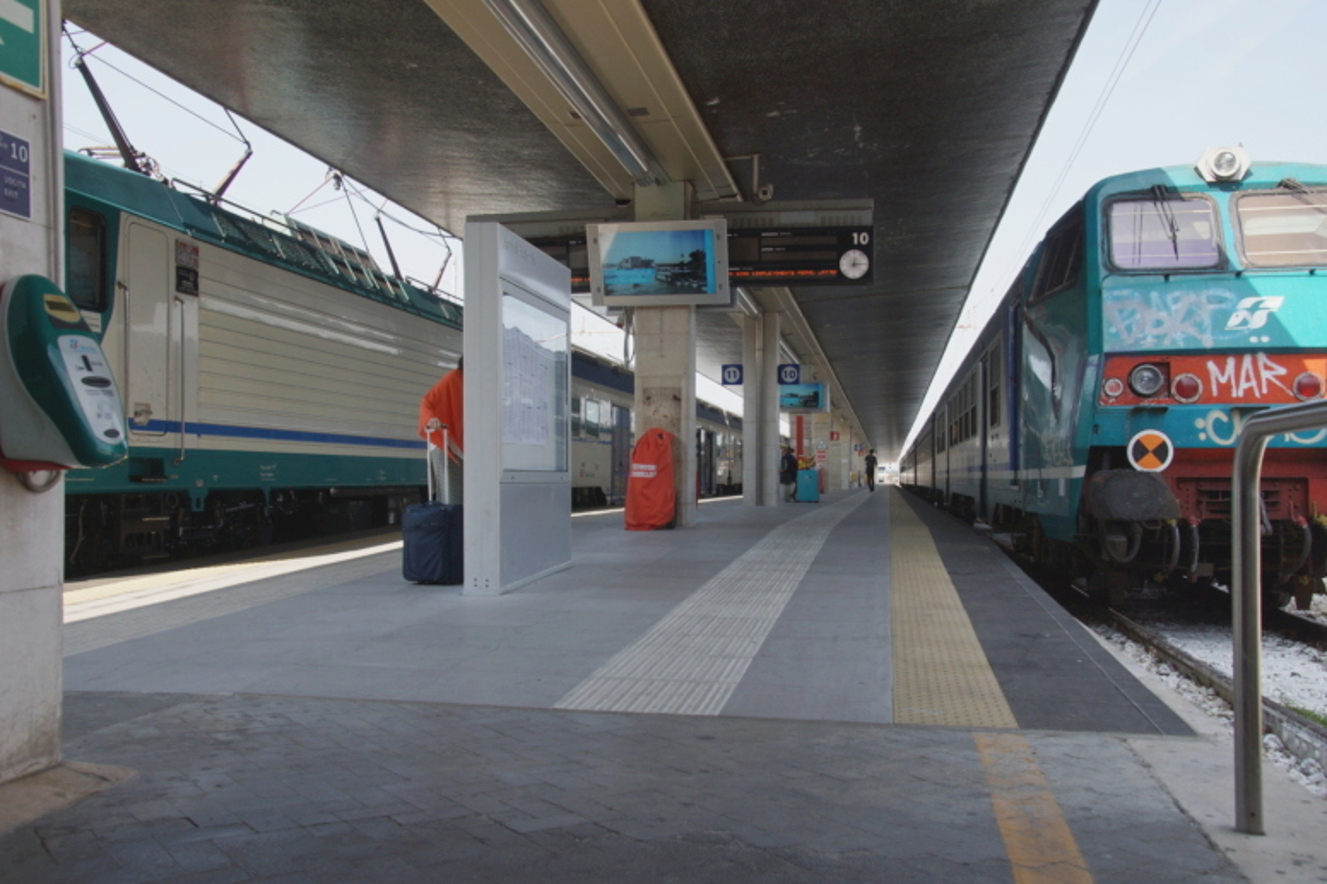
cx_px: 681
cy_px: 442
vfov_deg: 38.9
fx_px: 1253
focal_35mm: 34
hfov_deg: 55.8
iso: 100
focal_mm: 22
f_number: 6.3
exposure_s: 1/160
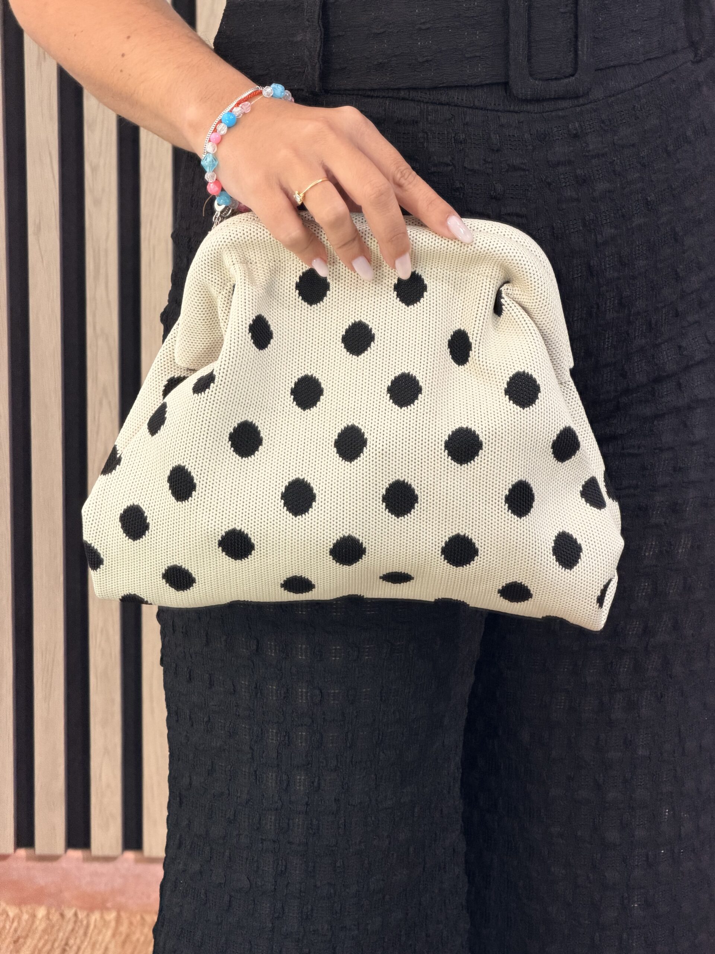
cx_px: 358
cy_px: 477
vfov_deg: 19.6
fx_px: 2754
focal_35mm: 100
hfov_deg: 14.8
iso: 320
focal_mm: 16.89
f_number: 2.8
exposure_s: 1/100
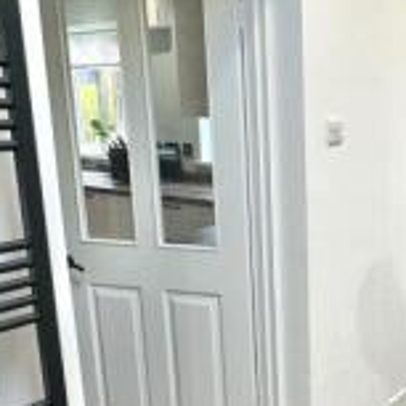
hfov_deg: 33.7
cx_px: 381
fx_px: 624
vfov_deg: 35.9
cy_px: 253
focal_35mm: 47
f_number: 2.2
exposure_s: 1/100
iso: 80
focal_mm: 2.22
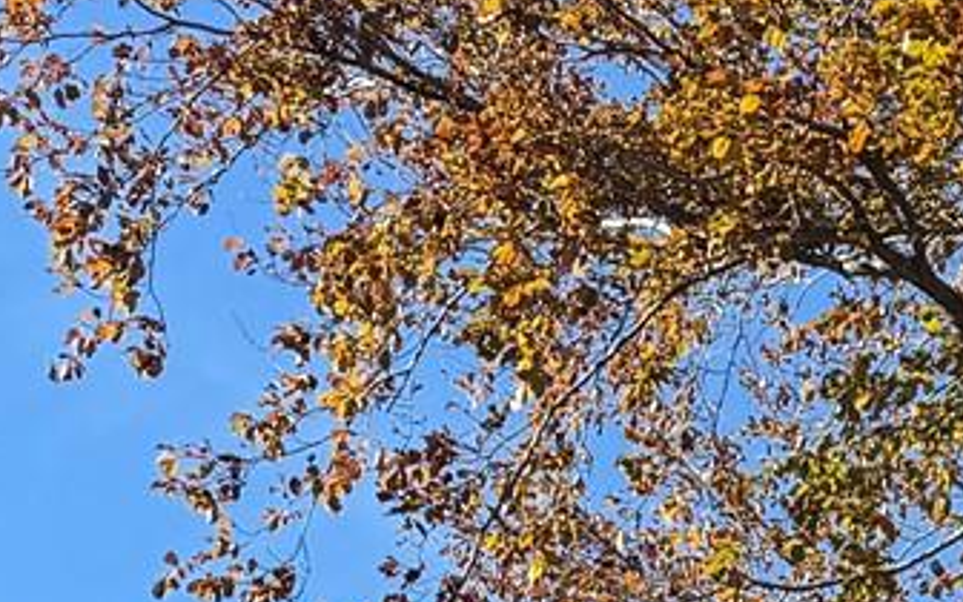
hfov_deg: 13.2
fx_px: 4068
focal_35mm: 155
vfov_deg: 7.3
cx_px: 1083
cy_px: 1926
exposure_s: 1/1770
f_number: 1.78
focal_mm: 6.76
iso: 80
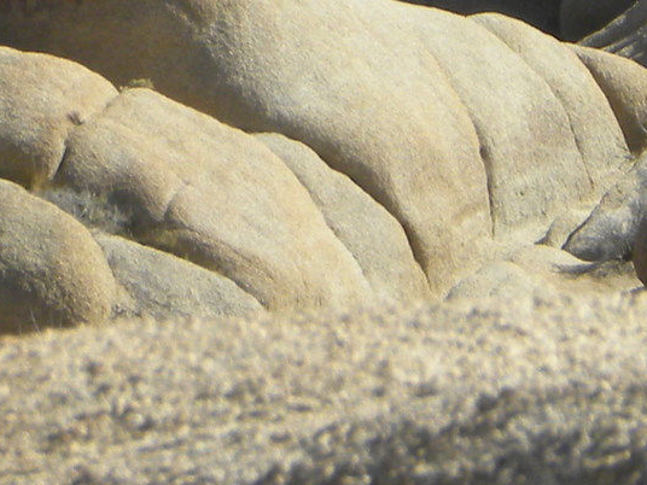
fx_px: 18485
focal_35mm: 989
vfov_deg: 1.5
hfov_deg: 2.0
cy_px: -297
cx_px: -13
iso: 64
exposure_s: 1/283
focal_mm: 37.7
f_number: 5.6
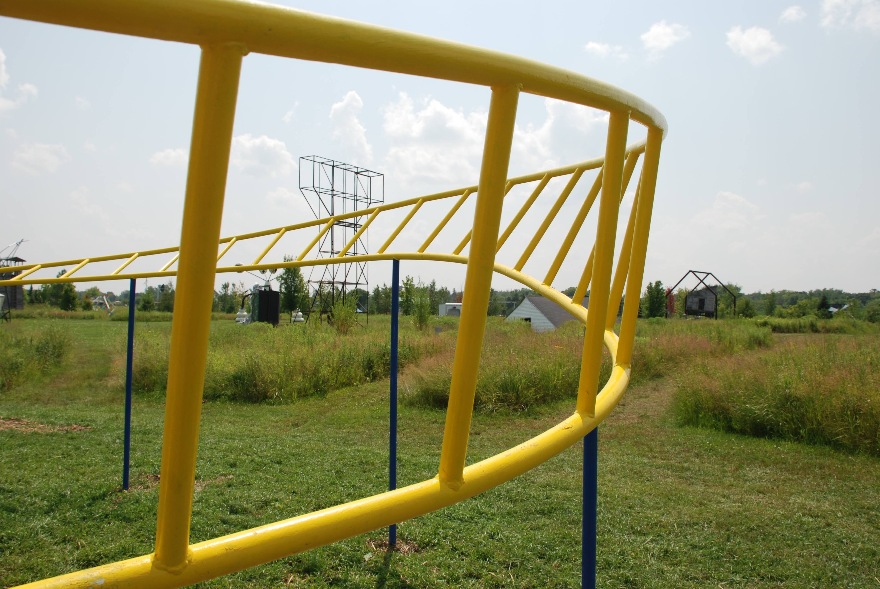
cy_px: 294
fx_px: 734
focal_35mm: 30
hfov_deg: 61.9
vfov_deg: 43.7
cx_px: 440
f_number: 8
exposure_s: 1/250
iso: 100
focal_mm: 20
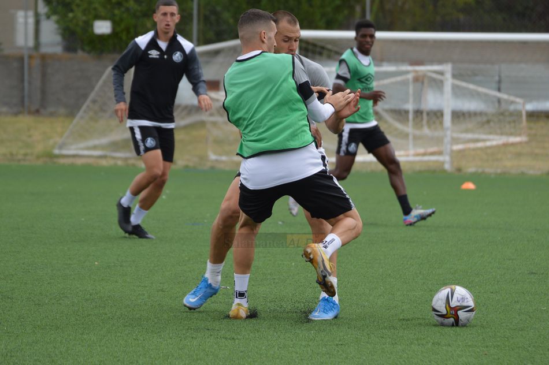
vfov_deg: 4.8
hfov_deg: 7.2
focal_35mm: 285
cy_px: 182
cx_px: 274
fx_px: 4343
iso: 400
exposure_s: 1/640
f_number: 5.3
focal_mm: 190
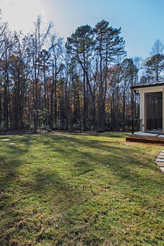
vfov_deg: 76.1
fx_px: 157
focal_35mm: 23
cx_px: 41
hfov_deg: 52.7
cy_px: 124
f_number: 8
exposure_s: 1/50
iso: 100
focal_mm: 10
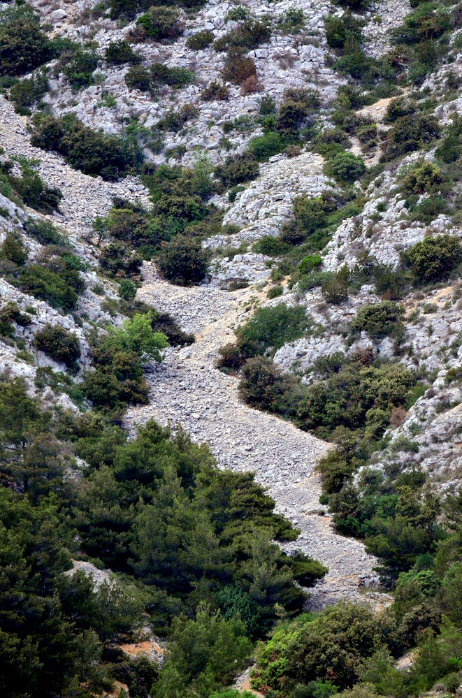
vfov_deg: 4.6
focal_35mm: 450
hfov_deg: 3.0
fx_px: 8707
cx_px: 231
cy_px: 349
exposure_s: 1/5000
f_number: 6.3
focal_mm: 300
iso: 3200
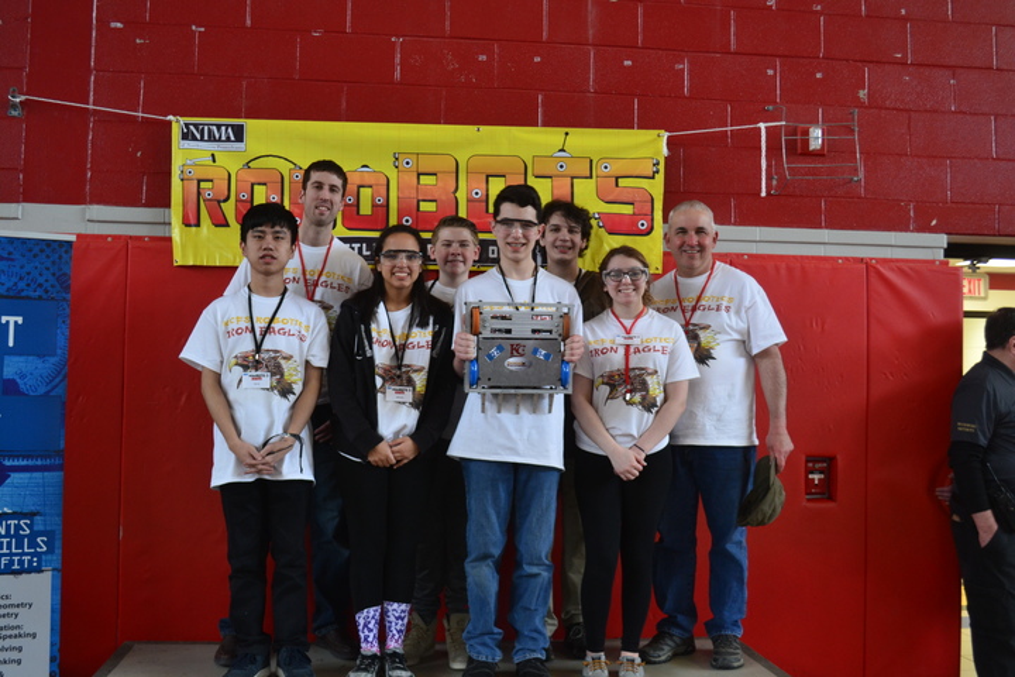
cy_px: 338
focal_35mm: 36
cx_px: 508
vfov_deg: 36.9
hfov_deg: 53.1
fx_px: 1015
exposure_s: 1/15
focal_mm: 24
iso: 800
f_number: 5
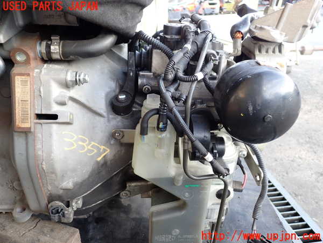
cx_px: 162
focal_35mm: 30
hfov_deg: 60.0
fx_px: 280
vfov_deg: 46.8
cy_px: 122
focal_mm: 5.4
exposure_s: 1/80
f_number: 2.3
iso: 200
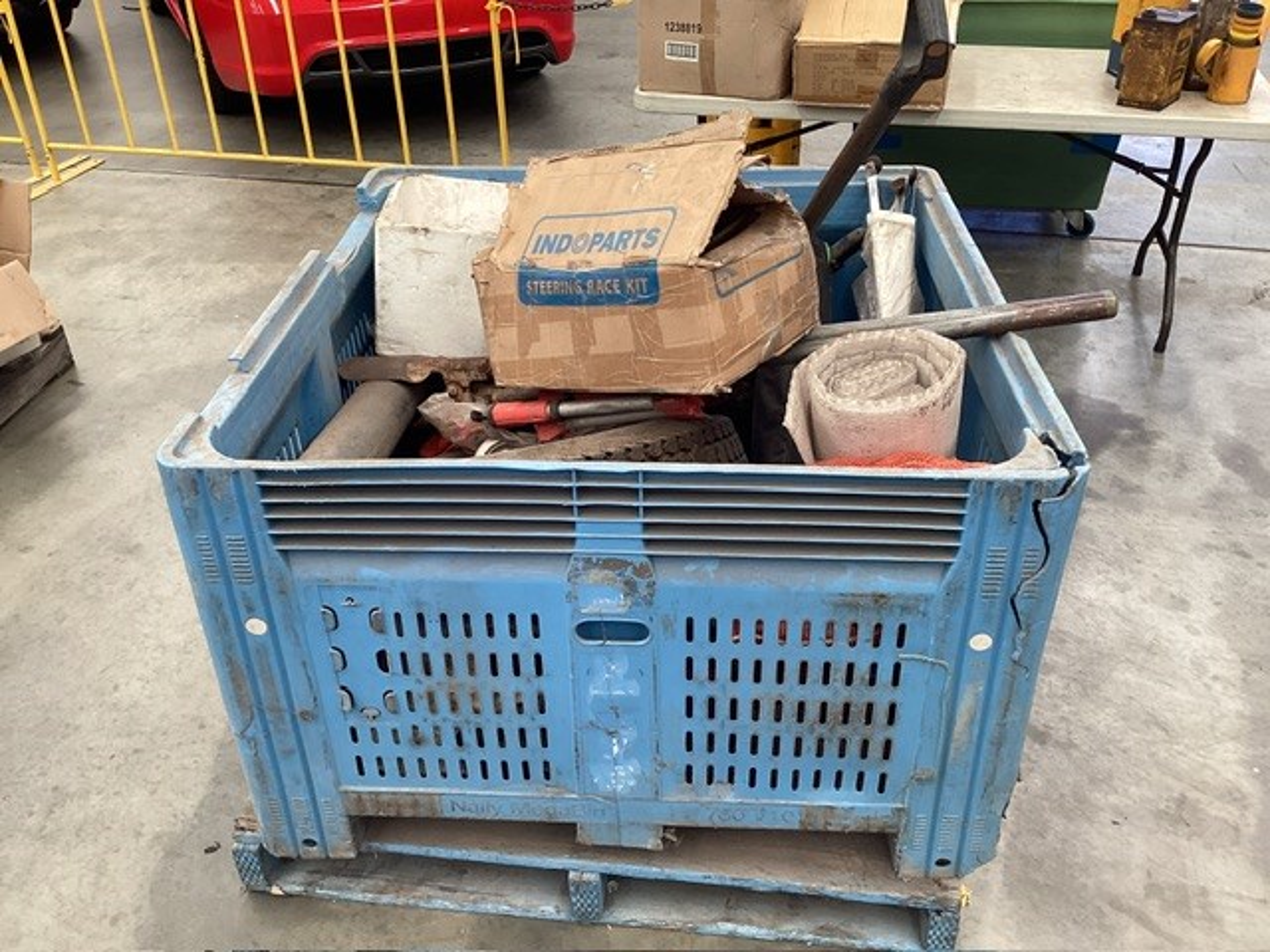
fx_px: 1137
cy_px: 476
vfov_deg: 45.4
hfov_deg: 58.4
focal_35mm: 31
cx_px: 635
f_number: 2.4
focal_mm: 3.3
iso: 80
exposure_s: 1/60
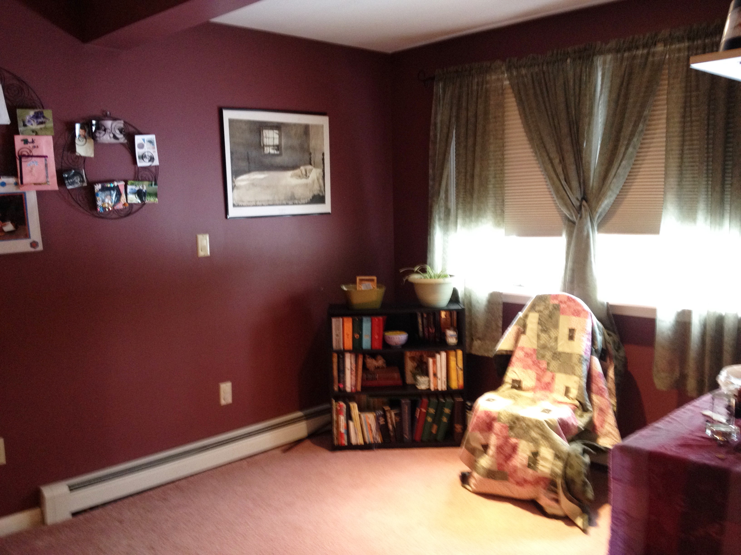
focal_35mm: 35
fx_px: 749
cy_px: 278
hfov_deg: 52.6
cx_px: 370
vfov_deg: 40.7
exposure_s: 1/20
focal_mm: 4.28
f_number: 2.4
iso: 200
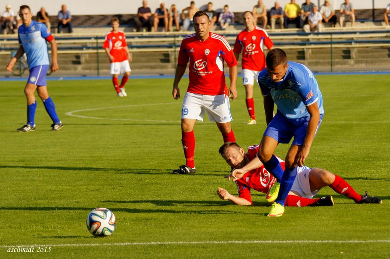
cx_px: 195
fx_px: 2436
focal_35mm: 225
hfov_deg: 9.2
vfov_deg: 6.1
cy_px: 130
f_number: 5
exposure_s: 1/2500
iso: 400
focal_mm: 150
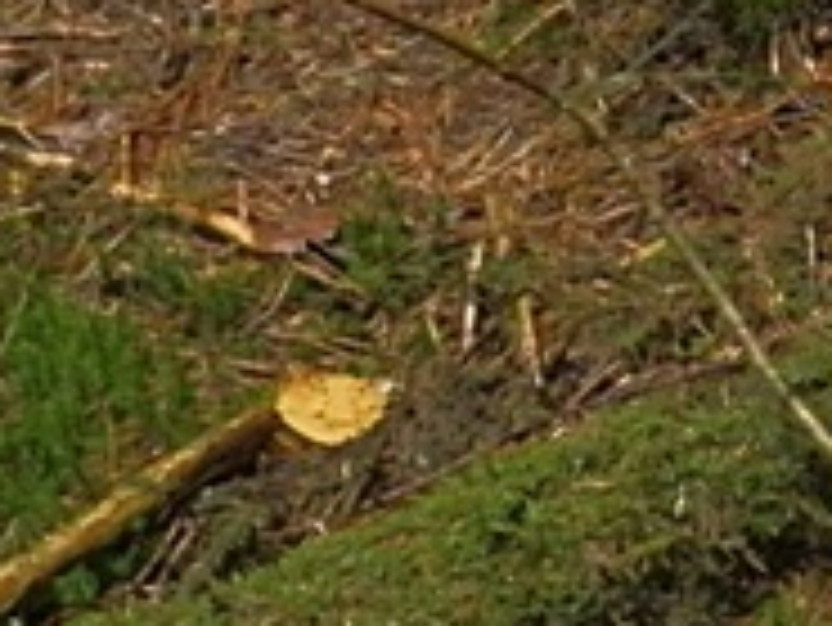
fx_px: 3848
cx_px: 1187
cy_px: -36
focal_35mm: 160
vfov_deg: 9.2
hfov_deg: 11.9
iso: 800
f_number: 3.9
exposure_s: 1/80
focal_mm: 6.7
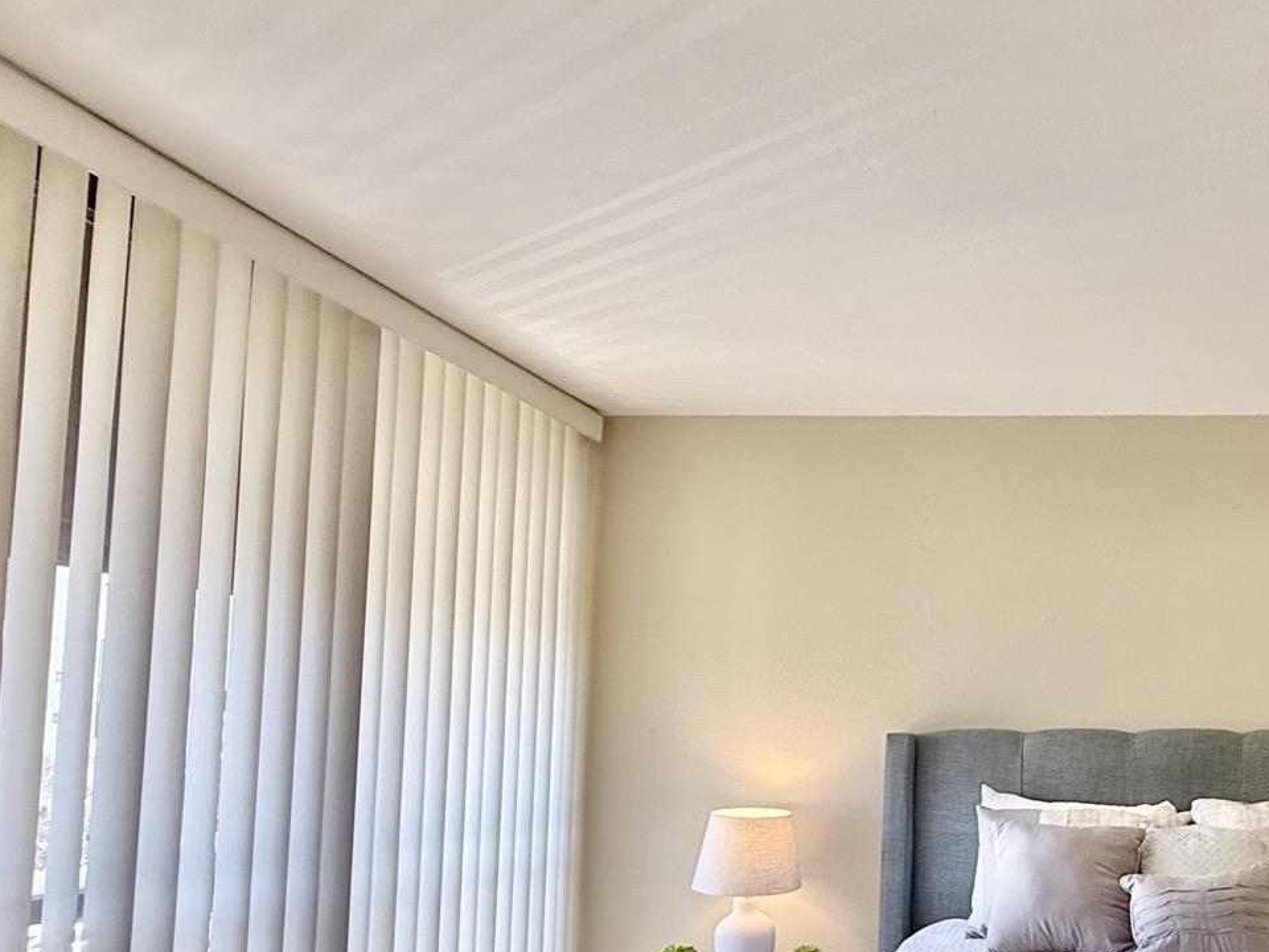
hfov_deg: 55.6
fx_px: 1026
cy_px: 673
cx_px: 1126
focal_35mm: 28
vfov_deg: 48.4
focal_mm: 2.22
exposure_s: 1/120
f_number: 2.2
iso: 160
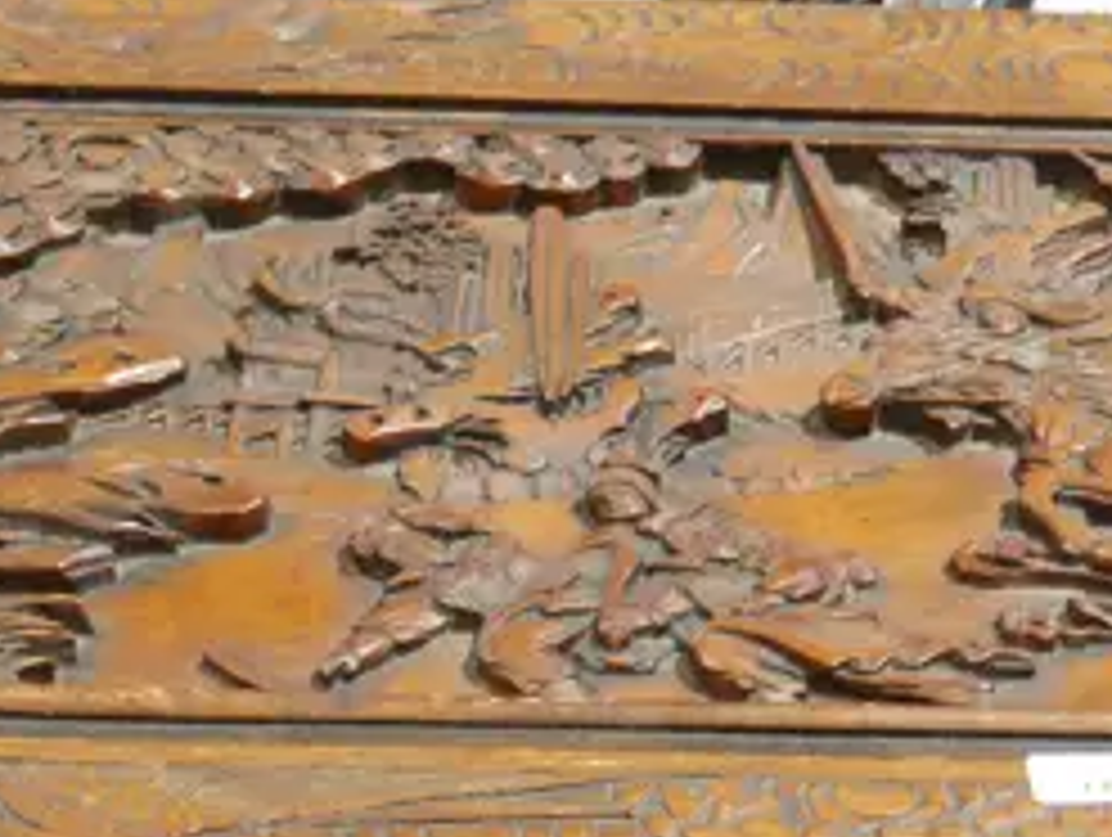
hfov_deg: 13.1
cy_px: 1143
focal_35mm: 149
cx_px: 995
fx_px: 4793
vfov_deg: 9.8
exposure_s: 1/60
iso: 2000
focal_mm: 18
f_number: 5.6
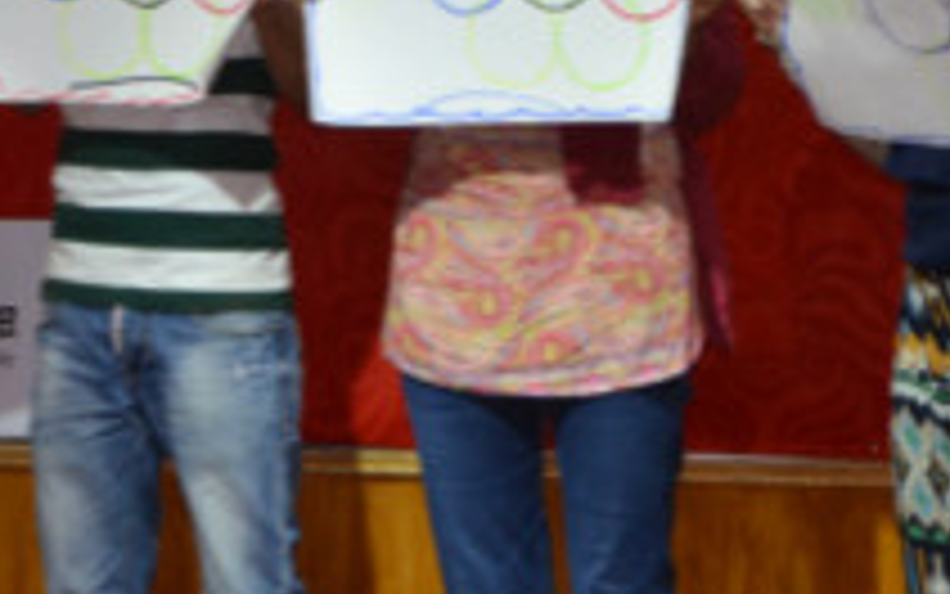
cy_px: -99
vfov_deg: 3.8
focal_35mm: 347
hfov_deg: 6.0
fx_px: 8986
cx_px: 32
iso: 800
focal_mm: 80
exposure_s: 1/60
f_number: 5.3
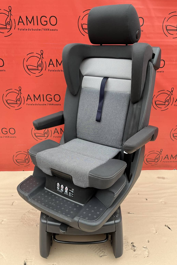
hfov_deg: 46.4
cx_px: 86
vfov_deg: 65.5
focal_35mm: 28
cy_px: 135
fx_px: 206
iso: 80
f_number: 1.6
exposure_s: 1/121
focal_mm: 5.1
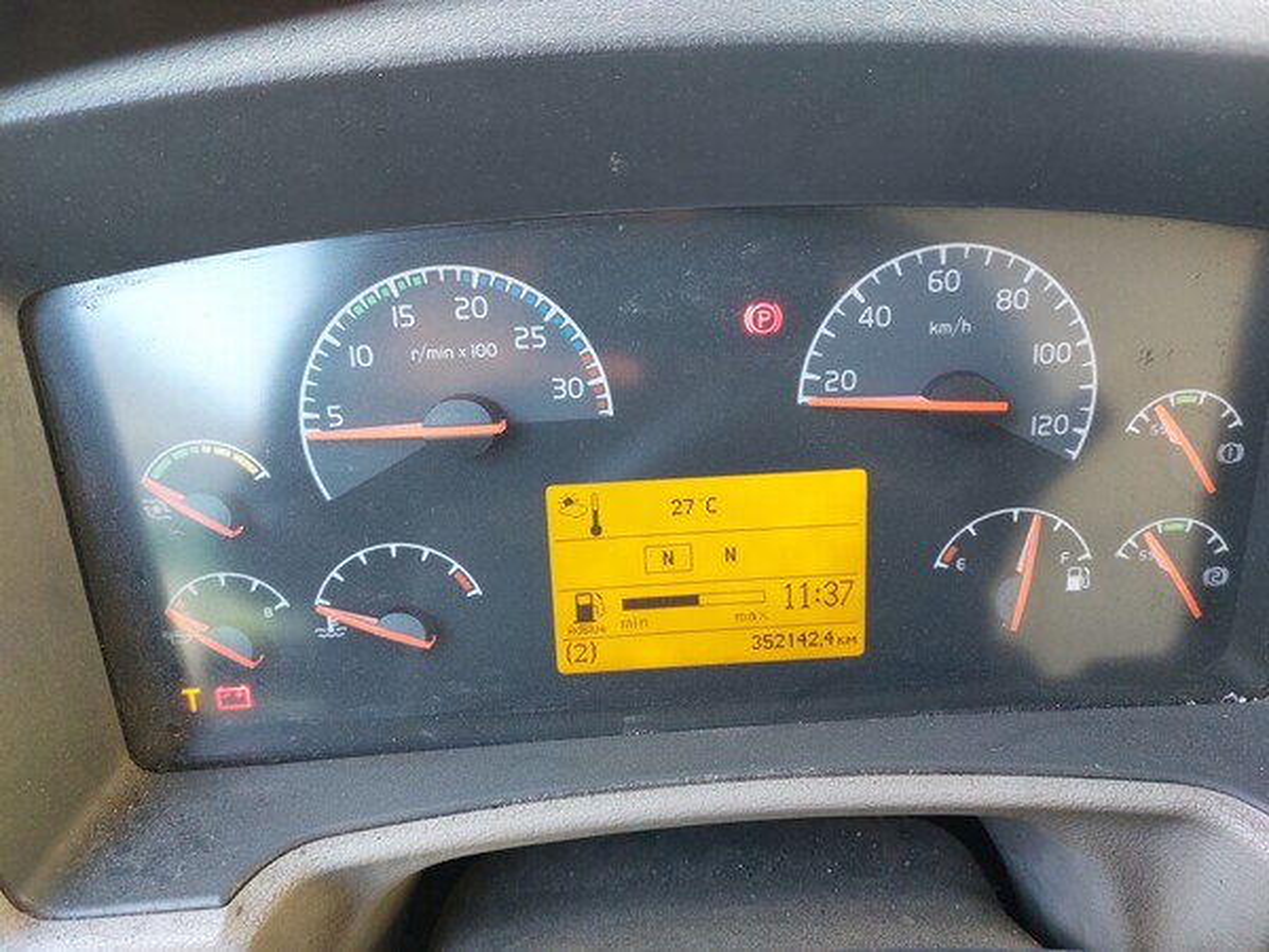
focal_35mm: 25
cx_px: 634
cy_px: 476
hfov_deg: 69.4
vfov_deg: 54.9
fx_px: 916
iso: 200
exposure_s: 1/100
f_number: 1.8
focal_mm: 5.23
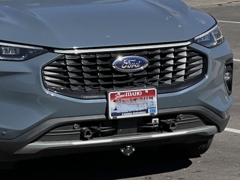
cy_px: 90
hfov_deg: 30.3
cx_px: 120
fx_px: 444
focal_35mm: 64
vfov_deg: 22.9
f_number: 2.2
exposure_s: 1/1623
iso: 20
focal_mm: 7.5
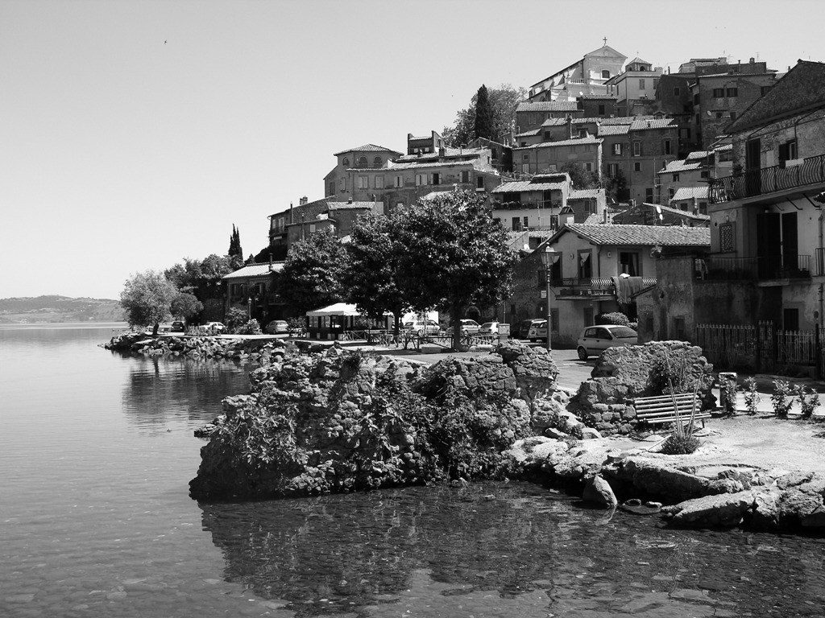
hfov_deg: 41.2
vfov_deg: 31.5
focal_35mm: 46
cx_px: 412
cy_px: 309
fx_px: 1096
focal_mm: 11.6
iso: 50
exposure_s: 1/170
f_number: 5.9
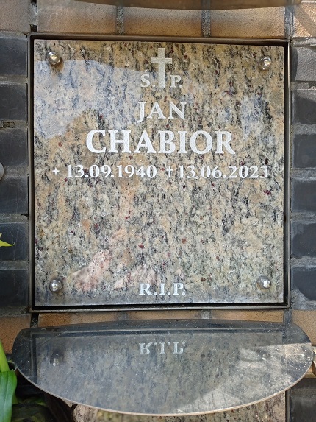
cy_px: 211
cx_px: 158
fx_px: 341
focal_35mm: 28
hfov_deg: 49.8
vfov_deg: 63.4
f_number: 1.79
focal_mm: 4.74
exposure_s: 1/461
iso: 100
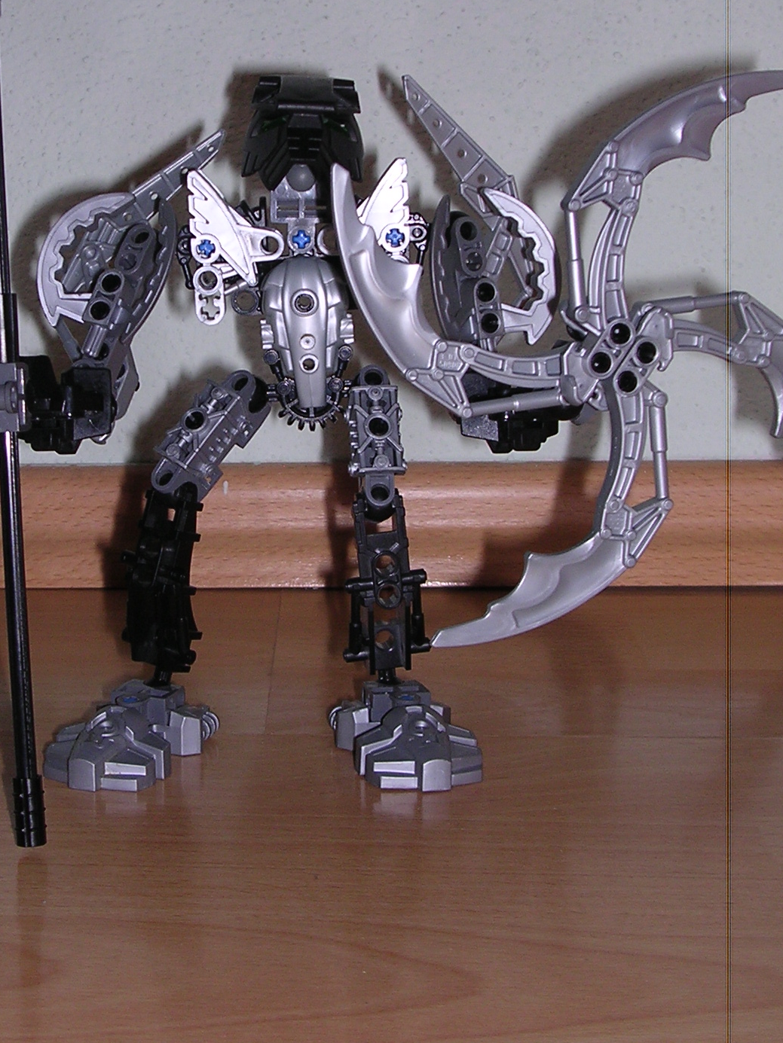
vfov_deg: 28.5
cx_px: 254
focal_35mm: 68
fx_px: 2051
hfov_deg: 21.5
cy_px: 403
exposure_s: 1/60.1
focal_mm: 7.1
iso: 100
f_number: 3
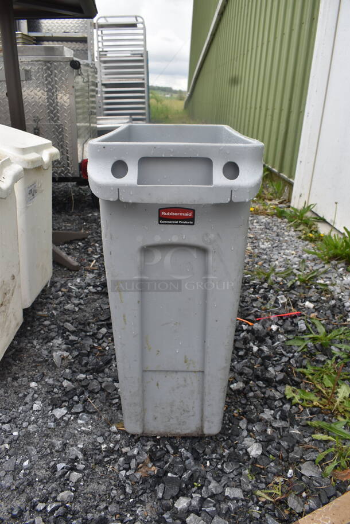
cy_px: 262
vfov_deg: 67.3
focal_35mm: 27
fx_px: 393
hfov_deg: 48.0
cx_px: 175
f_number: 7.1
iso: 200
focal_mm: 18
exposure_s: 1/320
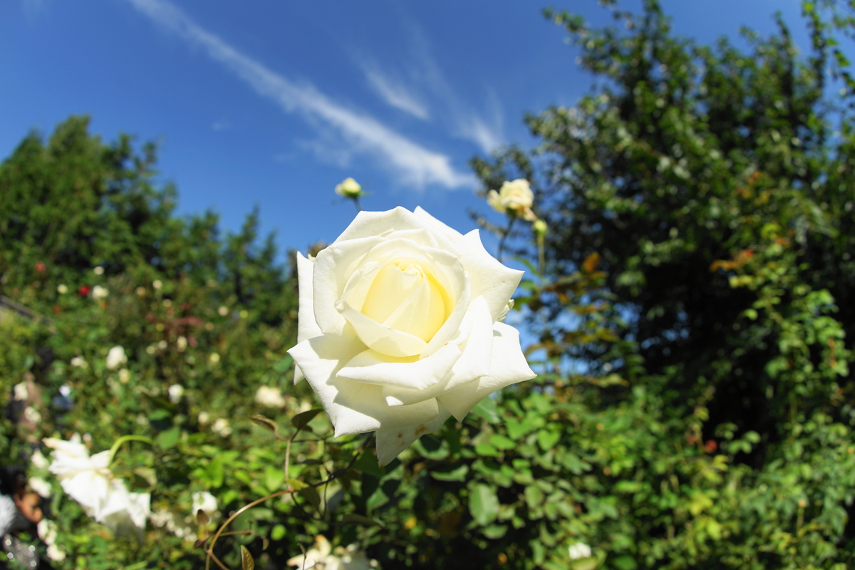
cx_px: 428
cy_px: 285
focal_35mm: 16
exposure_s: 1/500
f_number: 5.6
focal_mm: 16
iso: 100
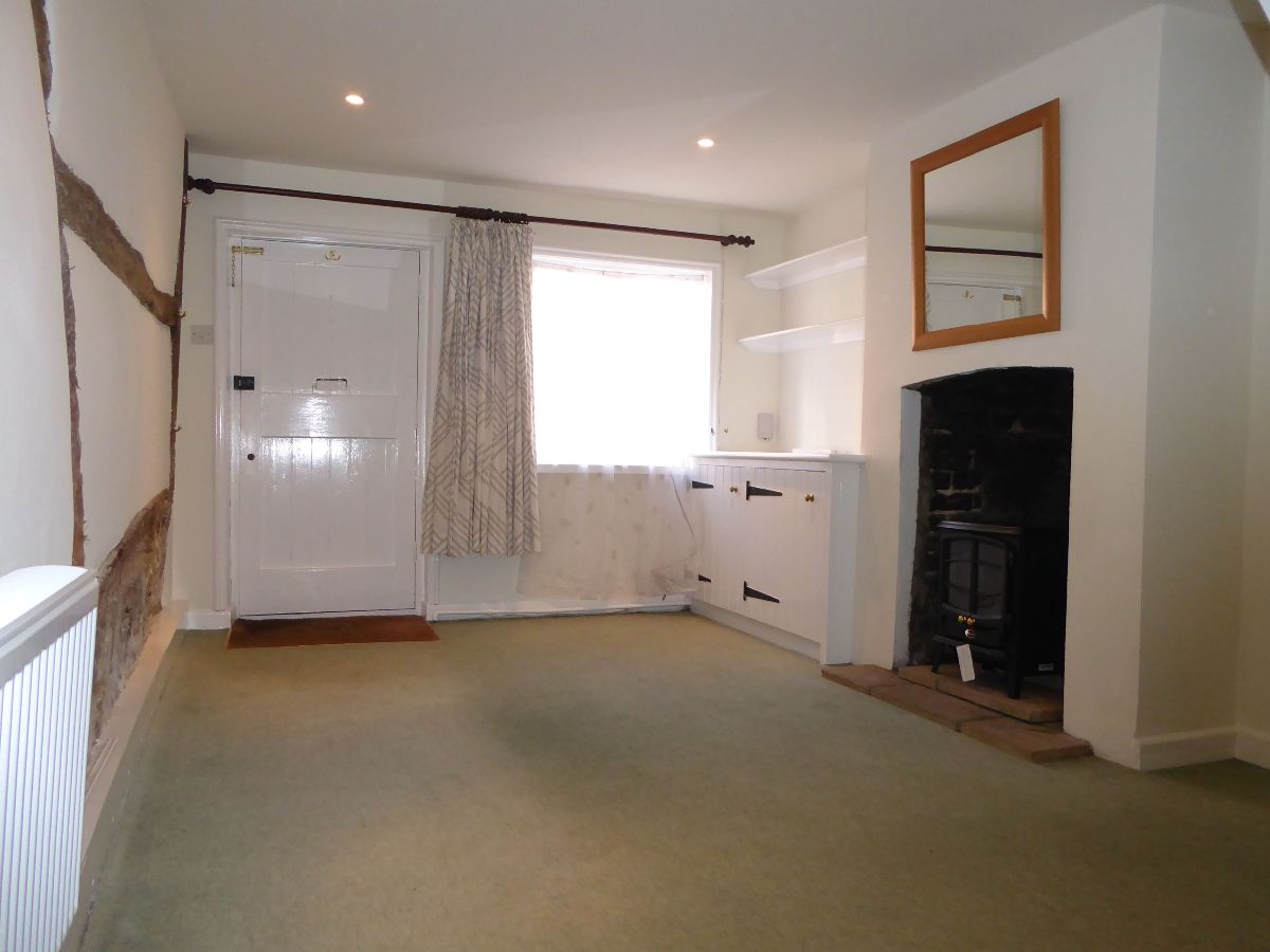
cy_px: 476
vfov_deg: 54.9
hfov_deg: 69.4
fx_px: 917
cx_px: 635
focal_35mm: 25
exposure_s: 1/60
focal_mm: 4.3
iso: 400
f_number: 3.3
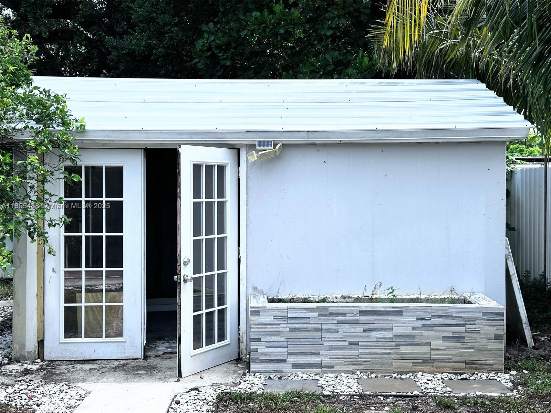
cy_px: 206
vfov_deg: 30.3
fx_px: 764
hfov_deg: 39.7
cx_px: 276
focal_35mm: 48
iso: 64
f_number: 1.78
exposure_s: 1/1433
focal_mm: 6.86
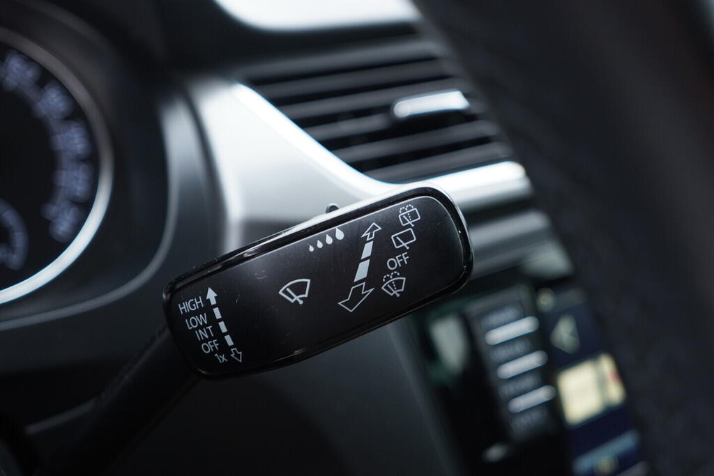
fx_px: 714
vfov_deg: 36.9
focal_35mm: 36
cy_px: 238
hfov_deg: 53.1
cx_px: 357
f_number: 2.8
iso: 320
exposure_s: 1/40
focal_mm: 24
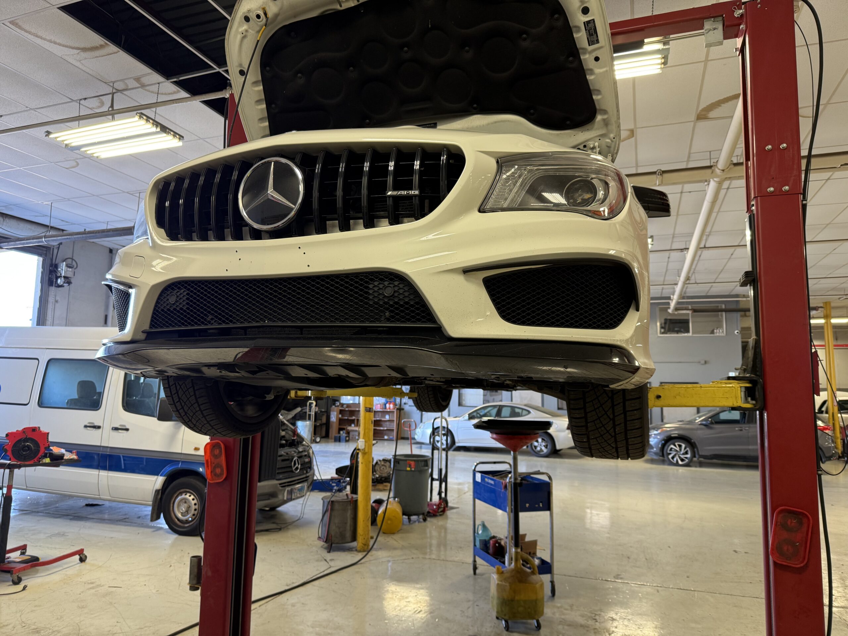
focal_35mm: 24
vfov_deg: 56.8
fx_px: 588
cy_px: 318
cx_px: 424
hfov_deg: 71.6
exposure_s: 1/120
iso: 160
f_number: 1.78
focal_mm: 6.76
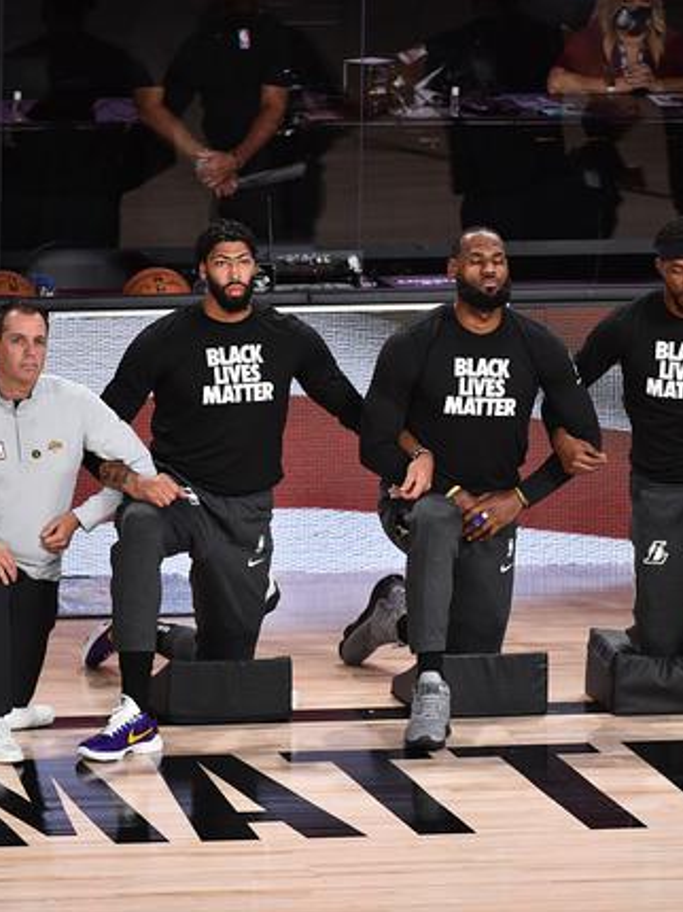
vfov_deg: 4.0
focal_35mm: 494
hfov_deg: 3.0
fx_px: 13009
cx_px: 439
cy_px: 456
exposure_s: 1/160
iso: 2000
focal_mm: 340
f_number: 4
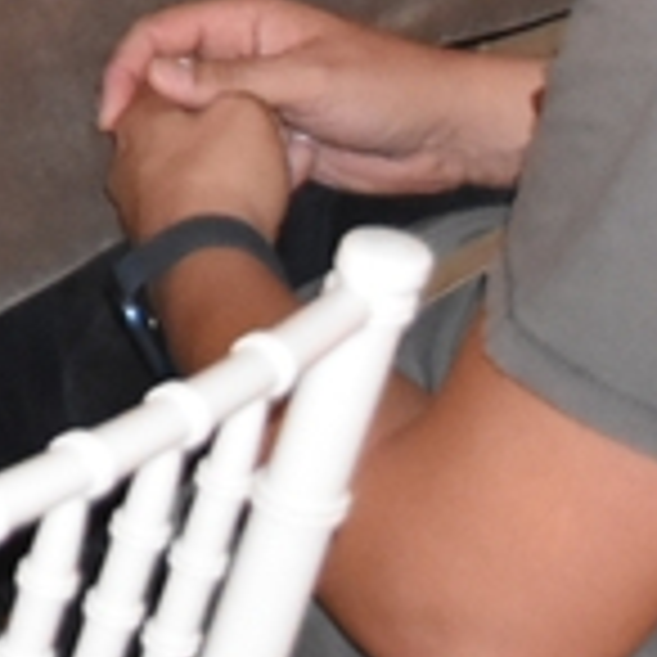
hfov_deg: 5.6
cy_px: -936
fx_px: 5862
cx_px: -1863
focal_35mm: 273
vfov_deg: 6.1
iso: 2200
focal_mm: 26
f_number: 3.8
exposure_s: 1/60
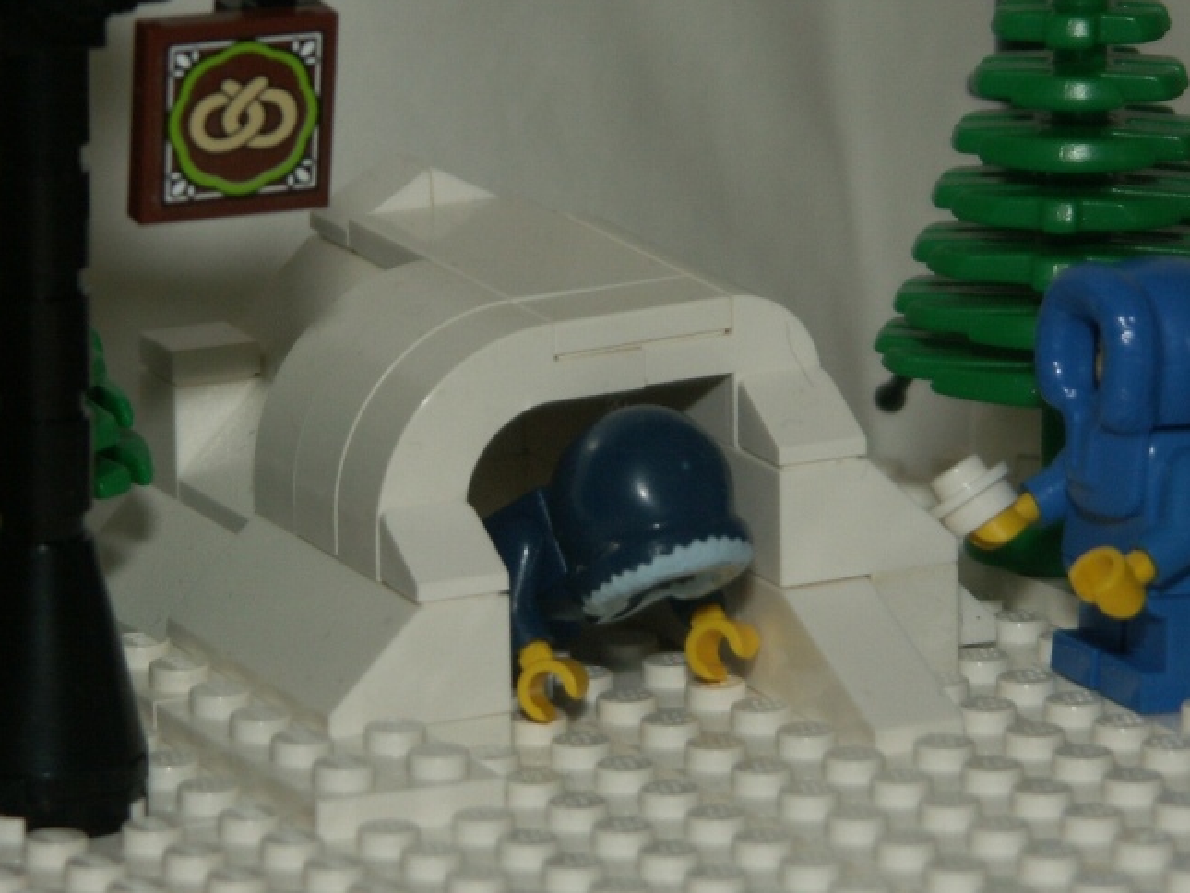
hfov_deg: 7.1
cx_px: 648
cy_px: 378
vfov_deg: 5.4
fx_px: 9524
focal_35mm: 277
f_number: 3.2
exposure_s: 1/125
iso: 100
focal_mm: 37.4
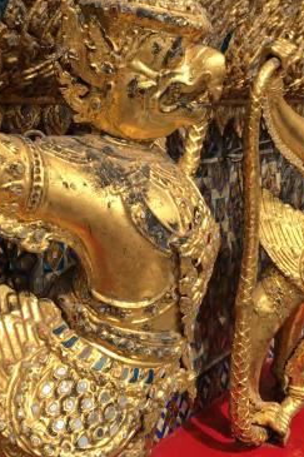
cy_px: 130
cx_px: 150
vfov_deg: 32.0
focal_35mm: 62
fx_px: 786
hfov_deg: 21.9
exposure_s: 1/874
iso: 25
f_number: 2.2
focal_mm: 4.15
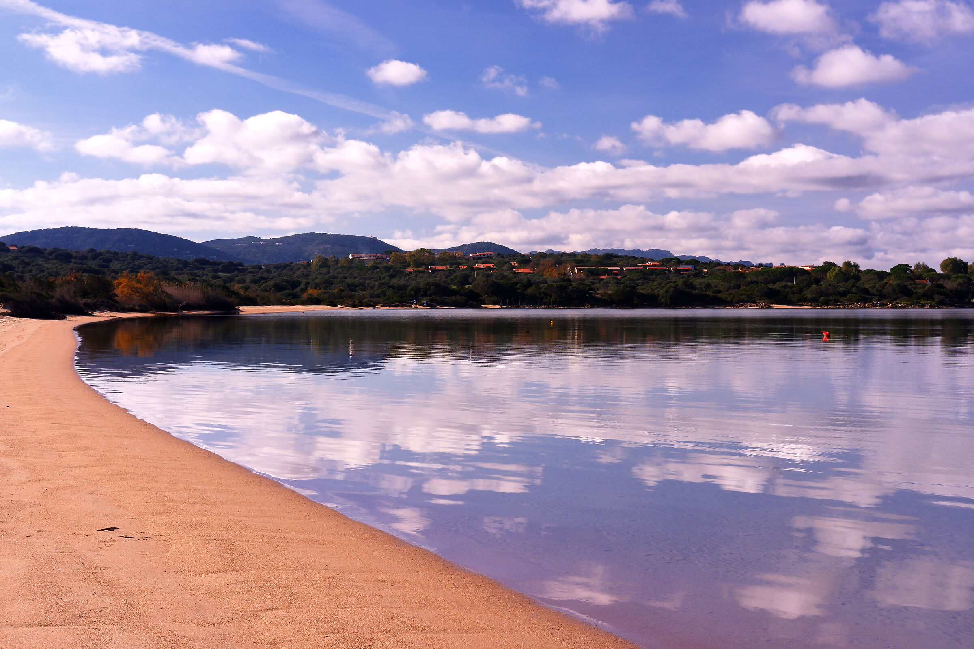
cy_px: 324
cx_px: 487
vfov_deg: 25.5
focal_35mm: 53
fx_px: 1434
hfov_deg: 37.5
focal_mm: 35
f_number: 8
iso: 200
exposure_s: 1/350
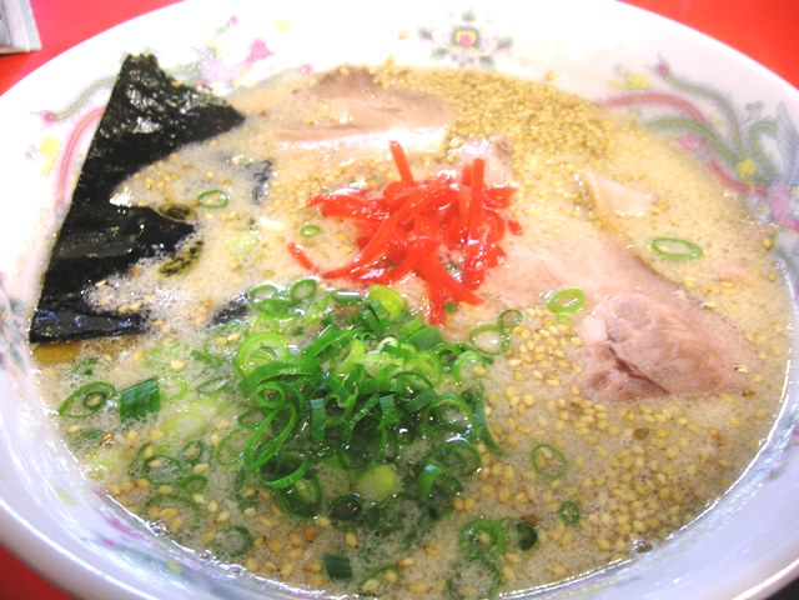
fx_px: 808
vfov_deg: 40.7
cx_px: 400
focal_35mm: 35
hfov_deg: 52.6
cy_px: 300
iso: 74
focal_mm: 5.7
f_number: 2.8
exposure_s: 1/7.9
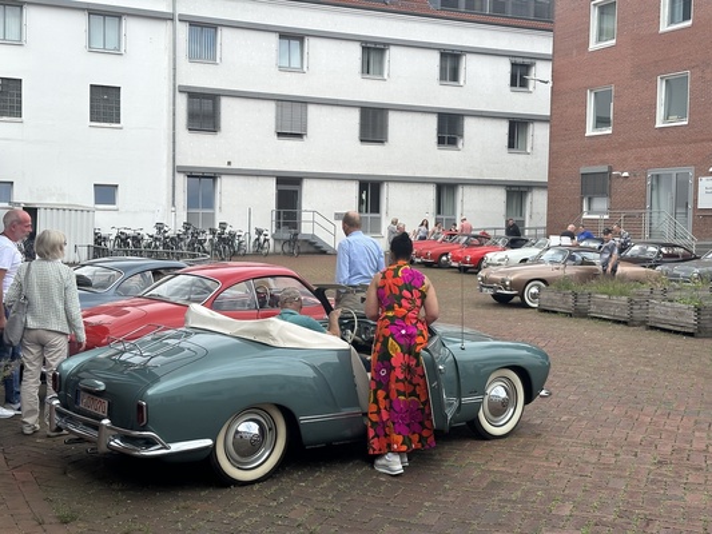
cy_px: 267
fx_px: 988
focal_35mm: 48
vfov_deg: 30.3
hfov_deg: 39.6
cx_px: 356
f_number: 1.78
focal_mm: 6.86
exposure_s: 1/2667
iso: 64
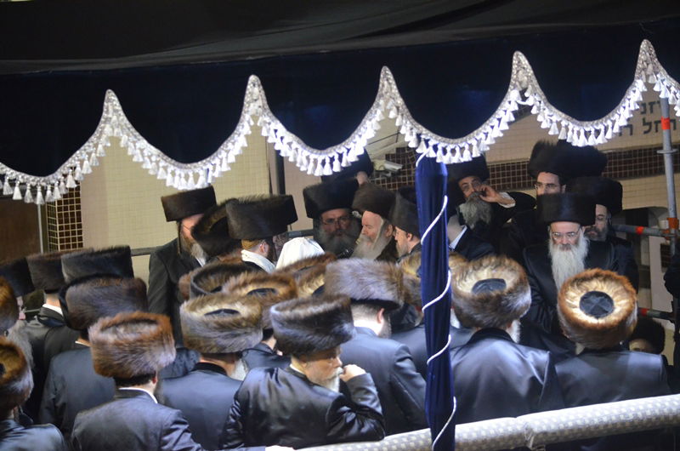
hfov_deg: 13.1
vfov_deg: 8.7
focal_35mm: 158
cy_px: 226
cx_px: 340
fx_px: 2969
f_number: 4.8
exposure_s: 1/80
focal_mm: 105
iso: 3200
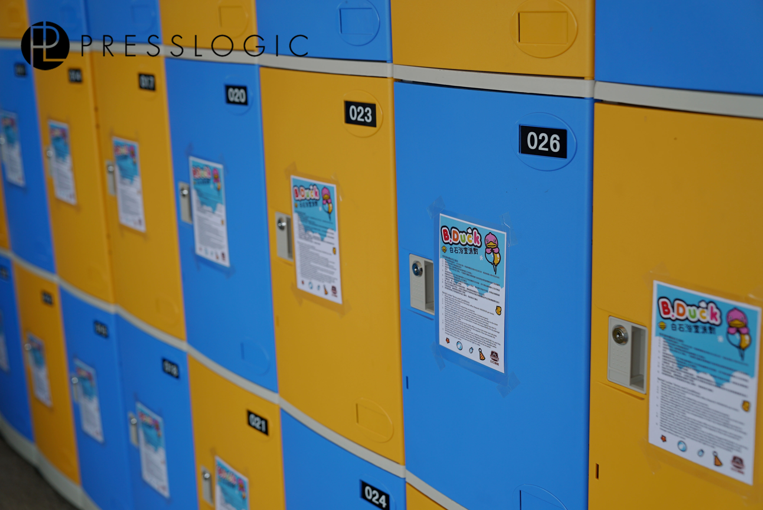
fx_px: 1378
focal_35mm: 65
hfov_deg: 30.9
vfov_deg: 20.9
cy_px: 255
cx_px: 382
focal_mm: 65
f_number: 5
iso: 100
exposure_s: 1/640
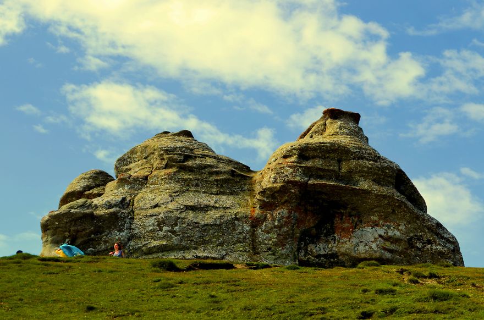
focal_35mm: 78
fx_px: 1046
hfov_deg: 26.1
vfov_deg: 17.4
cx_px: 242
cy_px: 160
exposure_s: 1/160
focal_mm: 52
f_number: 11
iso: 100
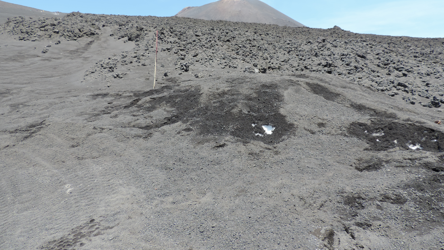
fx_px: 318
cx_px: 229
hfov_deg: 69.8
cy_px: 87
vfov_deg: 42.4
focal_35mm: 27
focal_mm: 4.3
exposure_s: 1/400
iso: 80
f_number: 3
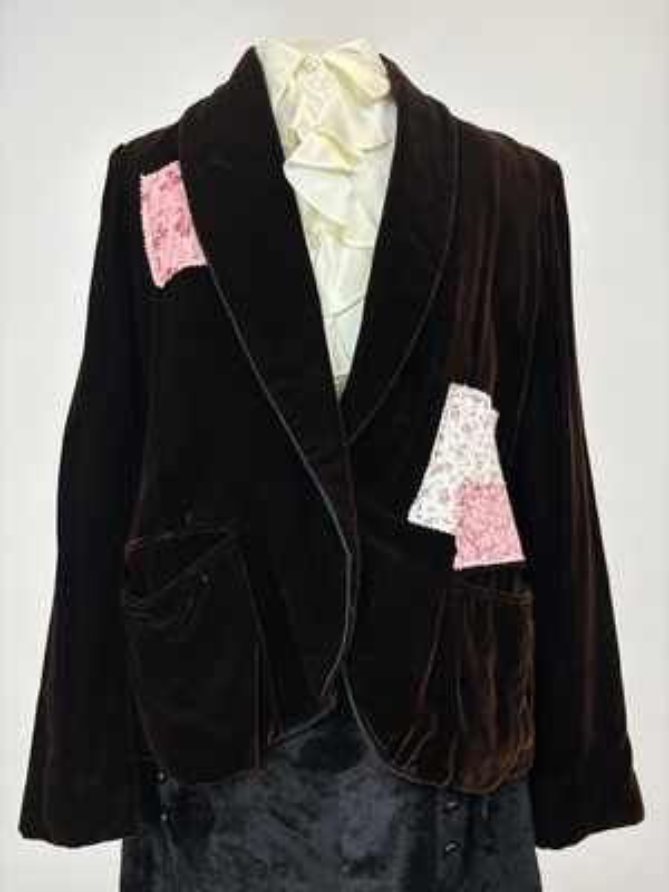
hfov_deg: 53.1
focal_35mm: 26
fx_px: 670
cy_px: 446
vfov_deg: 67.3
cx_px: 334
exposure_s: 1/122
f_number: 1.6
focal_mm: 5.96
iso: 32
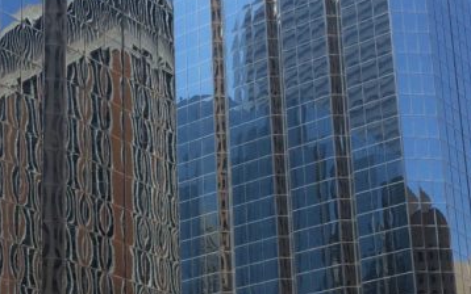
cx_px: 130
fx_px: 1130
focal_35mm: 88
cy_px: 245
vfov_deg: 14.8
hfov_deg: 23.4
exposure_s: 1/1172
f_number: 2.2
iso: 32
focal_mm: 4.15
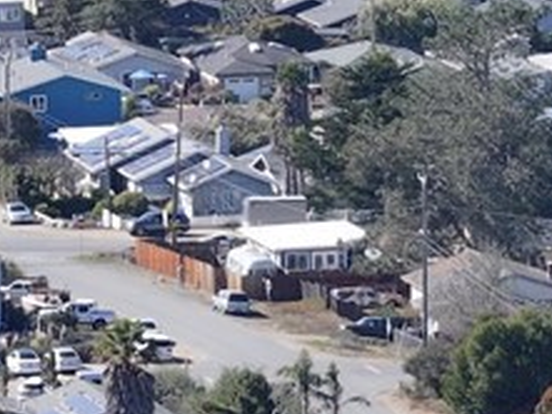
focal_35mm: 770
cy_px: -42
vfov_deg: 1.9
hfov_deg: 2.6
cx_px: 32
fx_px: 12285
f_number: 3.4
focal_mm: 30.71
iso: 100
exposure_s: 1/400
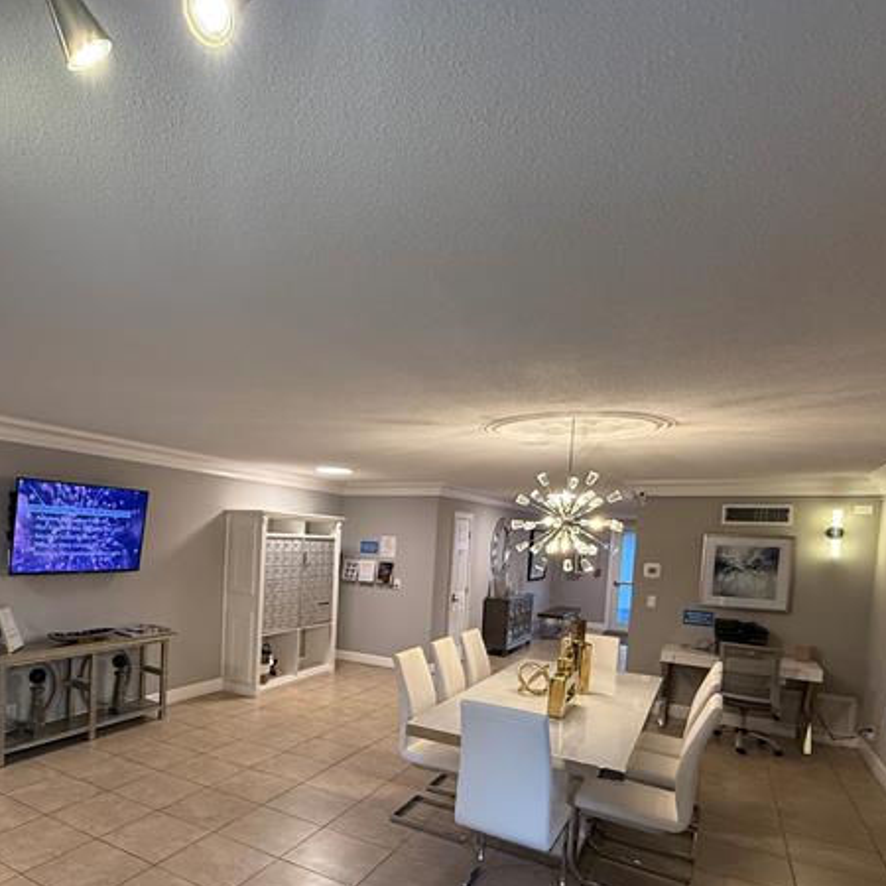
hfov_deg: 67.8
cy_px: 573
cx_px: 297
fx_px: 637
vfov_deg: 68.1
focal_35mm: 22
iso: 320
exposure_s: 1/120
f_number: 2.2
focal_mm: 2.22
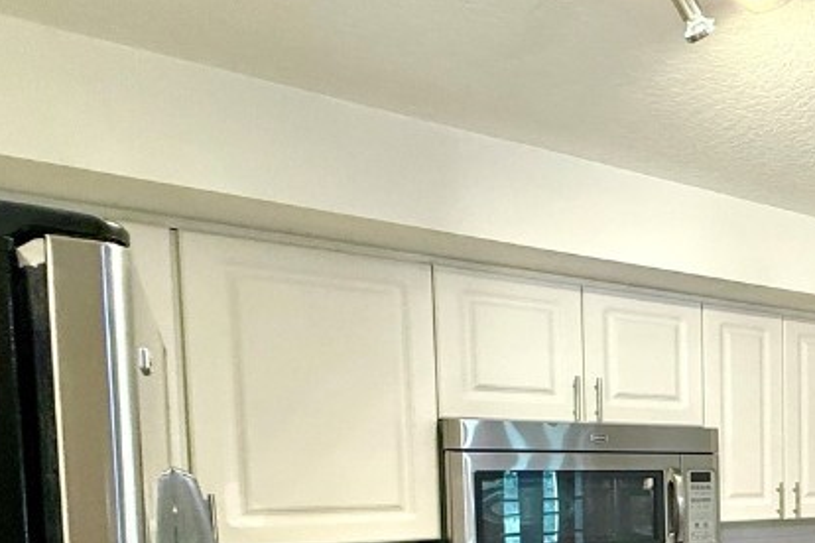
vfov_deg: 34.3
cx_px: 935
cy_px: 513
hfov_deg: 40.5
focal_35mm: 36
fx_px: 815
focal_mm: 2.22
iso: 250
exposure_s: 1/60
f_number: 2.2
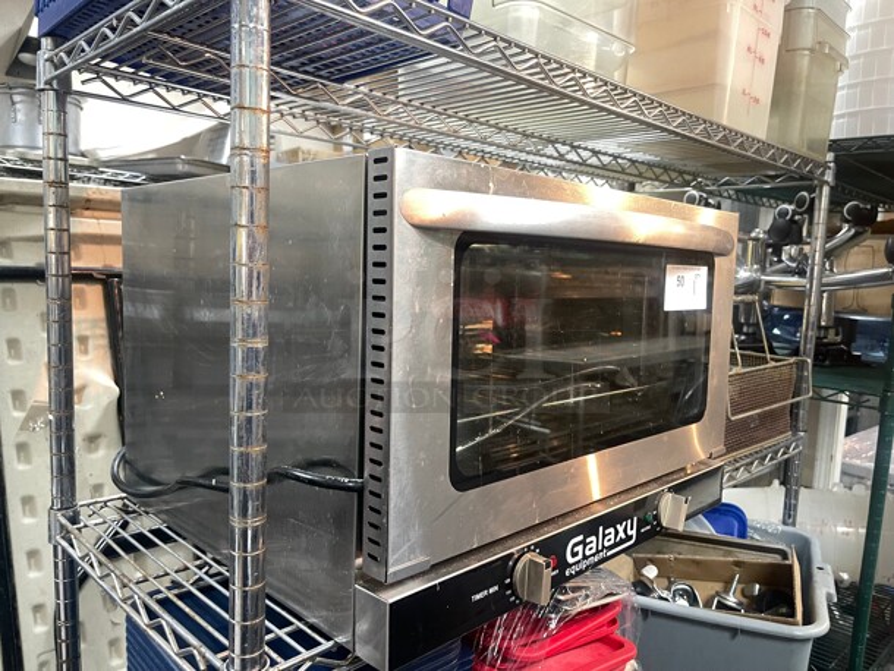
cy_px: 336
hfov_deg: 67.3
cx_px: 447
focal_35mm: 26
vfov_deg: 53.1
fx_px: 672
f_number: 1.6
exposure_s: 1/60
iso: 250
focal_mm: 5.1
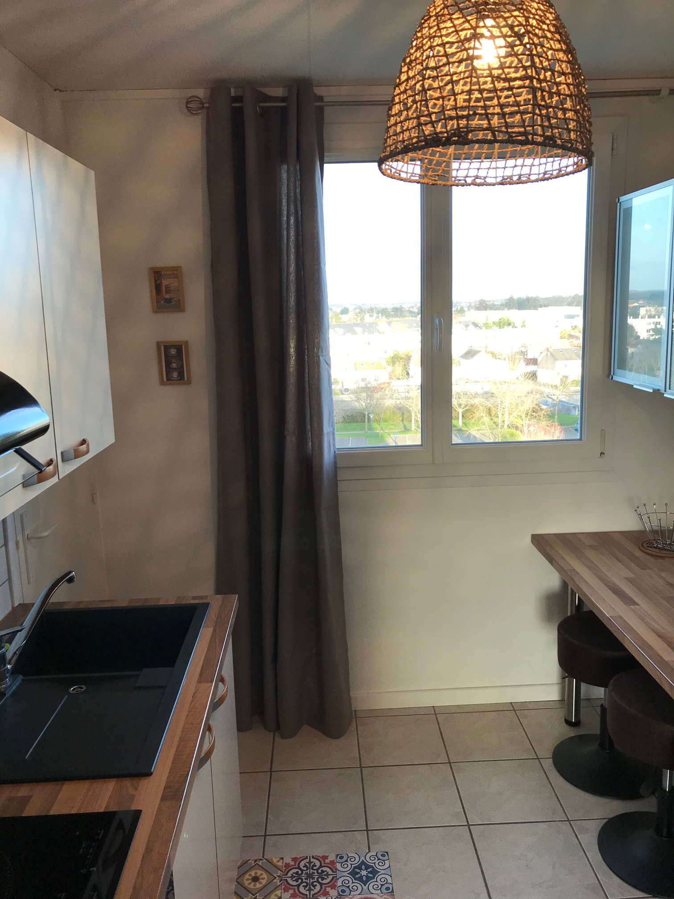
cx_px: 337
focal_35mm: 28
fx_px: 727
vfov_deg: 63.4
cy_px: 450
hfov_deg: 49.7
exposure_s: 1/100
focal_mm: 3.99
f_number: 1.8
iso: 25
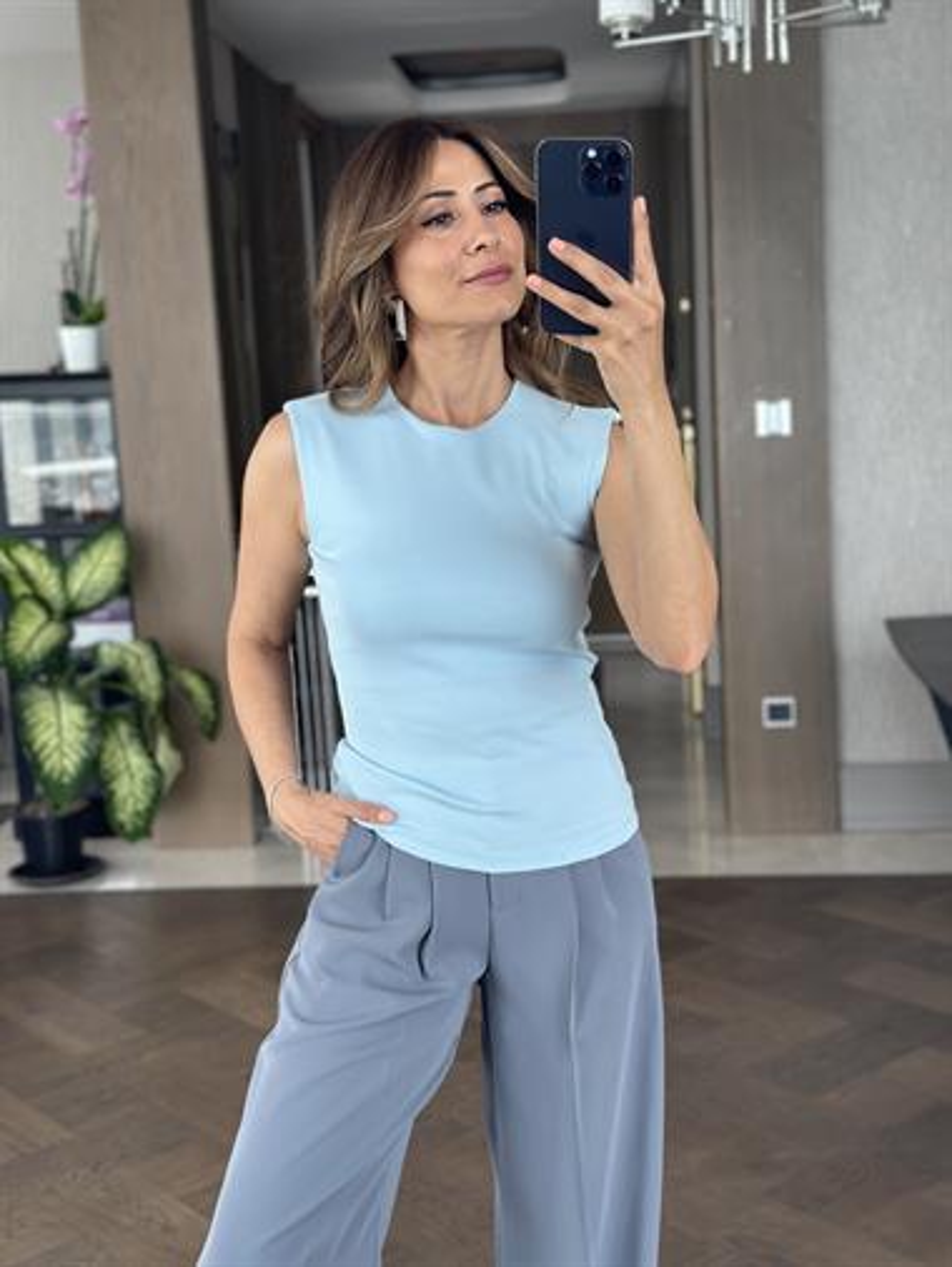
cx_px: 476
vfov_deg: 39.6
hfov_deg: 30.3
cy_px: 634
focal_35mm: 48
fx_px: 1759
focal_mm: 6.86
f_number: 1.78
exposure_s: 1/142
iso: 125
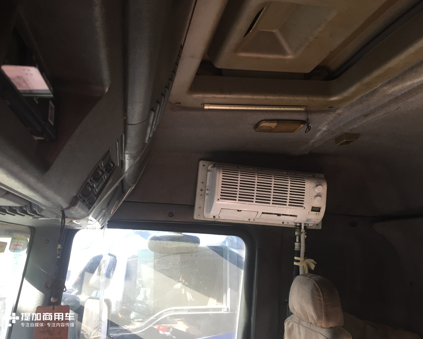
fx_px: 388
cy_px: 166
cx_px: 220
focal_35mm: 31
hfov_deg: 57.2
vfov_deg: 47.1
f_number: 2.2
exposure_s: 1/33
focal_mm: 4.15
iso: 40
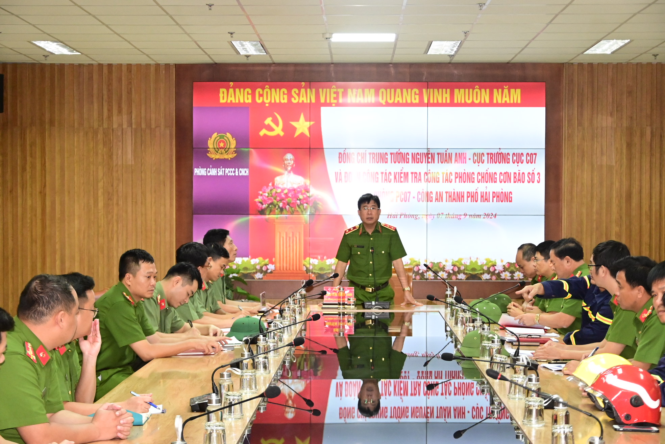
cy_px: 222
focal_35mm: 78
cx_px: 332
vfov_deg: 17.5
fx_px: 1441
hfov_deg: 26.0
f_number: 5
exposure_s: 1/200
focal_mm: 52
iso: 4000
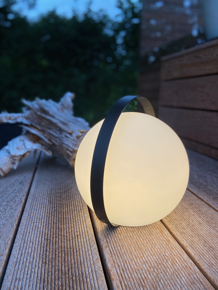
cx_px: 109
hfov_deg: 53.1
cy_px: 145
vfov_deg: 67.3
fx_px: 218
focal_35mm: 26
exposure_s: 1/73
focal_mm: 4.25
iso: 125
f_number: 1.8
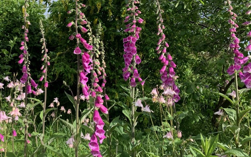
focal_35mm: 38
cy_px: 64
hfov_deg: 50.7
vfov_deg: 33.5
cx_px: 85
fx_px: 260
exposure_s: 1/651
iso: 25
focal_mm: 4.25
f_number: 1.8
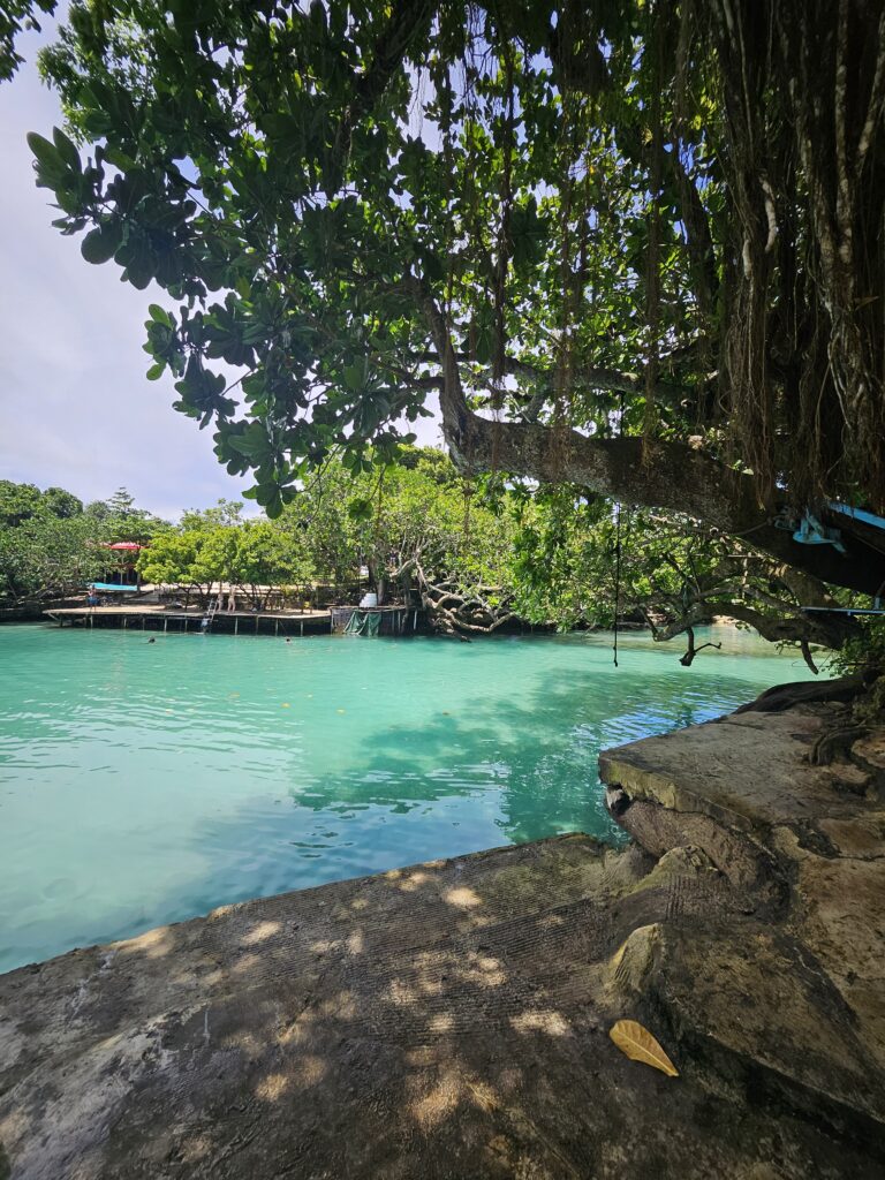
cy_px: 590
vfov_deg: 106.2
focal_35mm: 13
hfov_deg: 89.9
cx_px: 442
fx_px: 443
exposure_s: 1/794
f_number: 2.2
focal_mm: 1.7
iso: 32
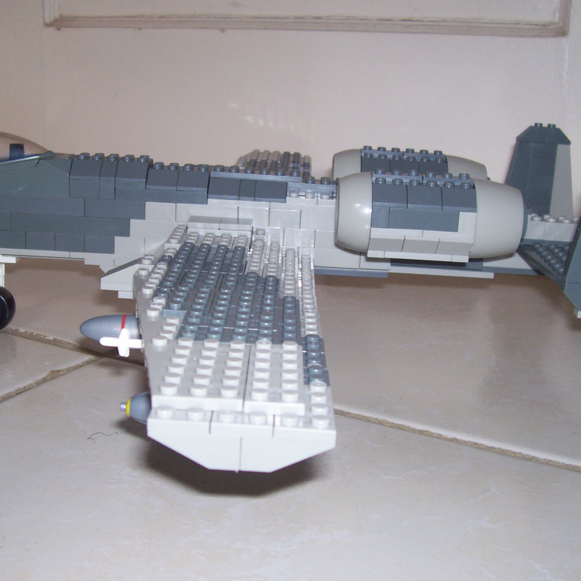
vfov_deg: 35.4
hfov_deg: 35.3
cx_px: 242
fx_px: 911
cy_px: 291
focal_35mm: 48
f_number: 2.7
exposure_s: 1/64
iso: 80
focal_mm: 5.6
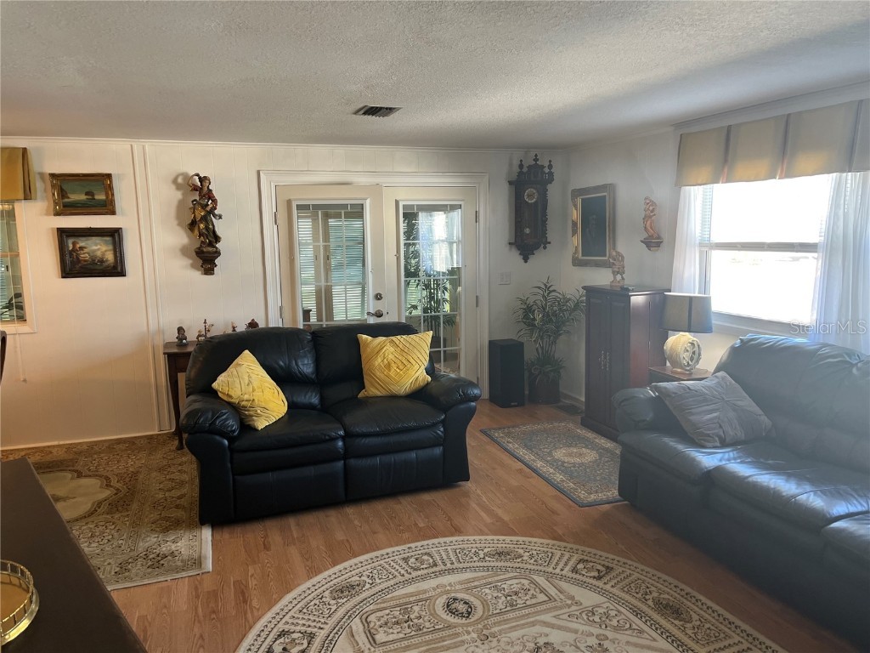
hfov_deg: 67.3
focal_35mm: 26
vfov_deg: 53.1
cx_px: 435
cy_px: 326
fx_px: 653
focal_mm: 5.1
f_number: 1.6
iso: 125
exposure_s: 1/120
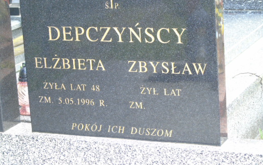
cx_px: 131
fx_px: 824
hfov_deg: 18.1
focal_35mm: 115
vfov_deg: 11.4
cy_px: 74
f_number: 4.4
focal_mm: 19
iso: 250
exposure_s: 1/30
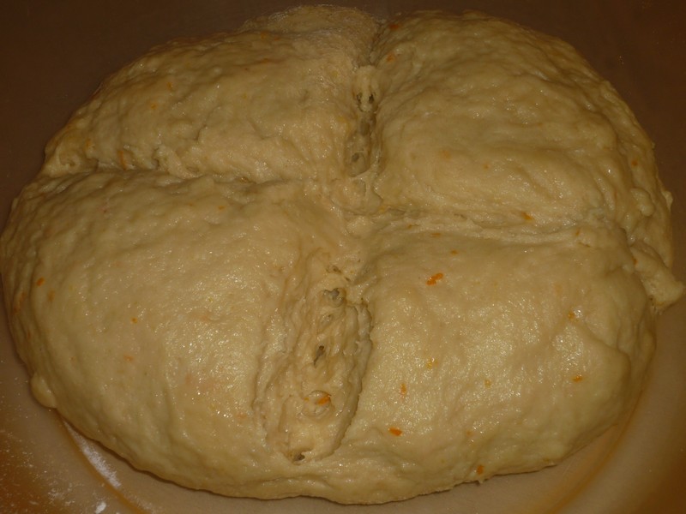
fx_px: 1229
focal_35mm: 62
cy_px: 257
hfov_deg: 31.2
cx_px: 343
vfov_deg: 23.7
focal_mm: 10.9
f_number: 5.2
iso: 100
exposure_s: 1/40
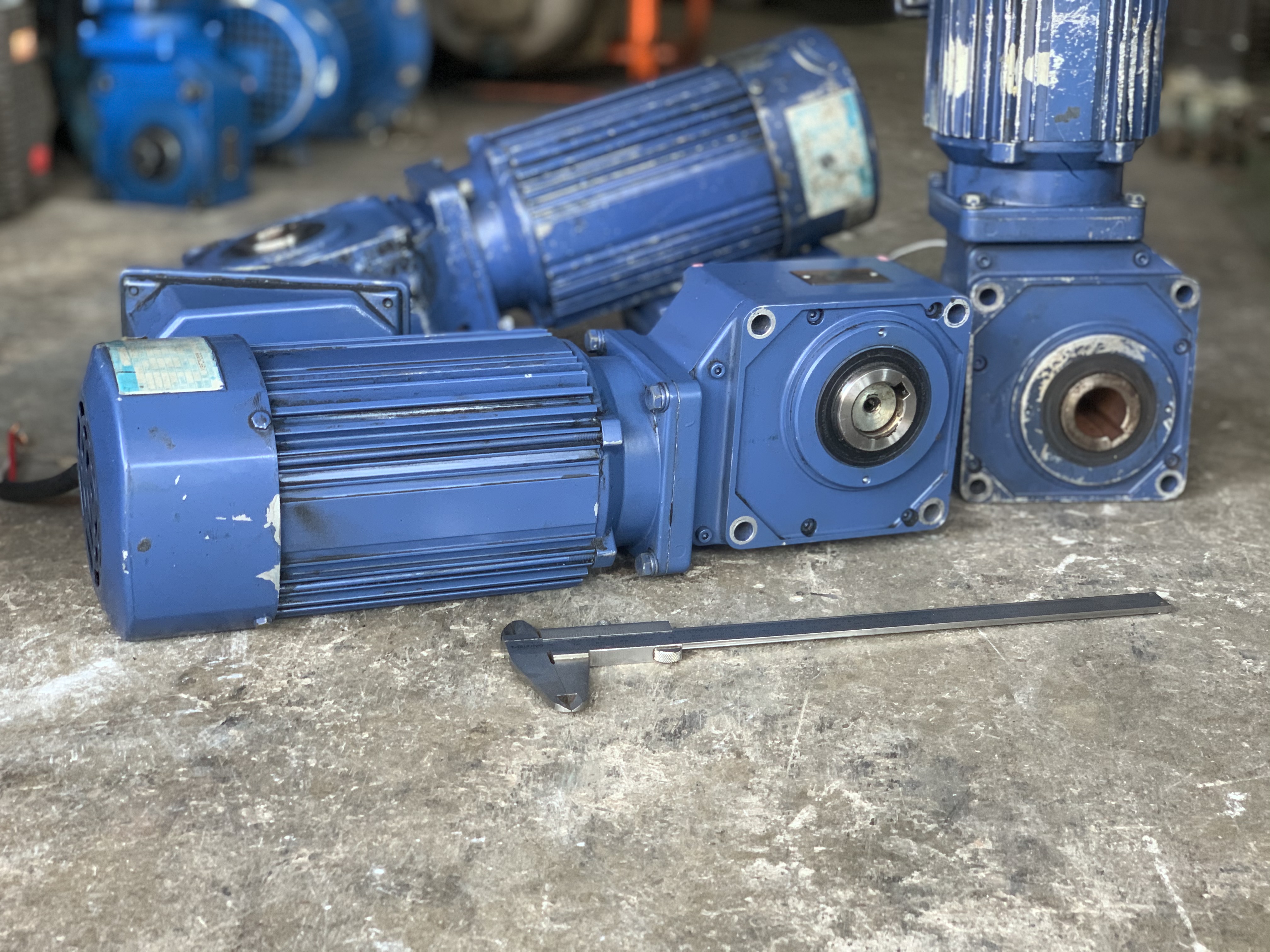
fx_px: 1908
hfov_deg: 36.8
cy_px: 476
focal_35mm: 52
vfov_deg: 28.0
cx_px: 635
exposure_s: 1/60
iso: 125
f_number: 2.4
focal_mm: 6
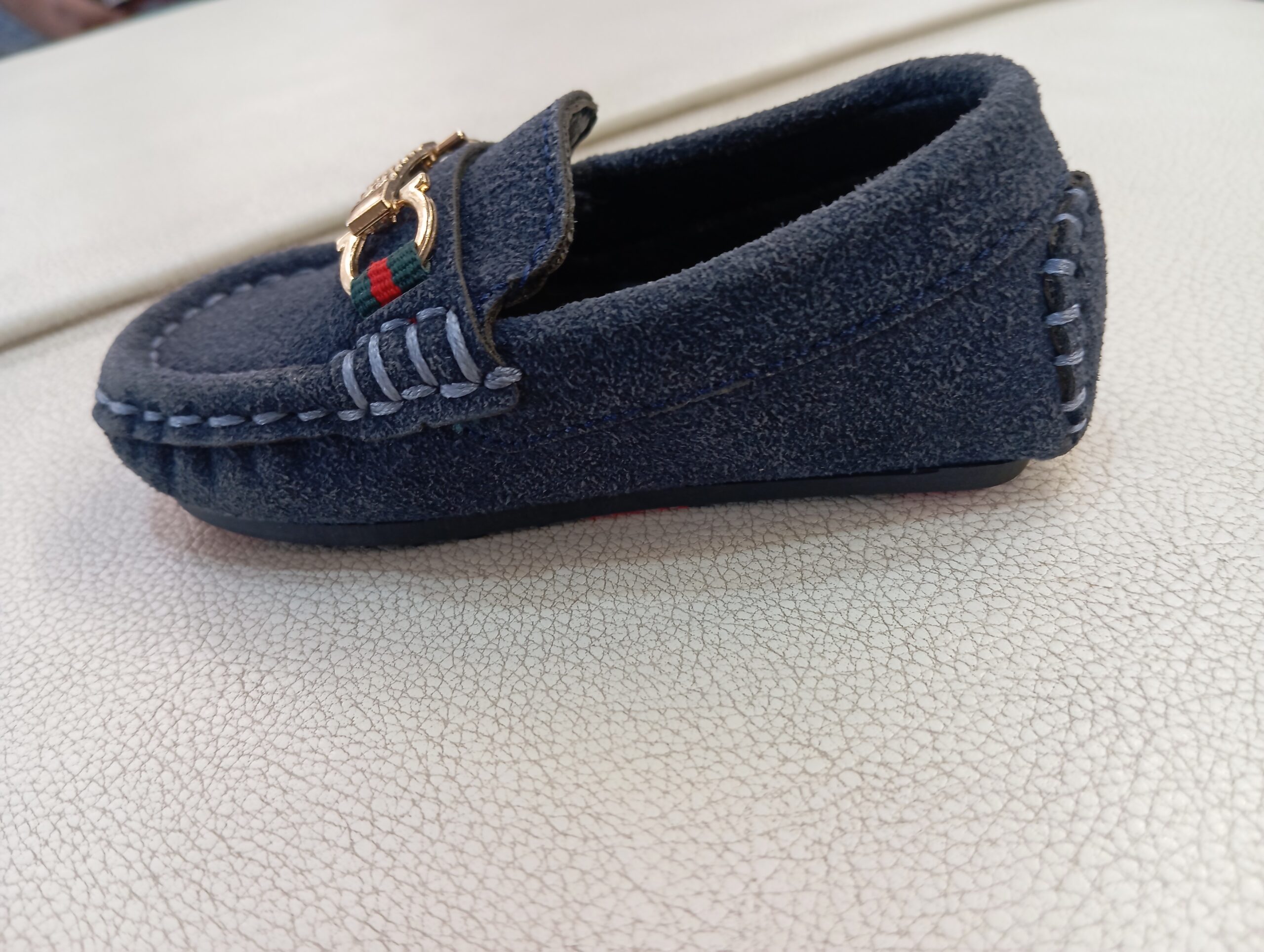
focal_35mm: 28
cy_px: 476
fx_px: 1024
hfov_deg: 63.4
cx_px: 632
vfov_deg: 49.9
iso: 214
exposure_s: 1/50
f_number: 1.8
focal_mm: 4.22
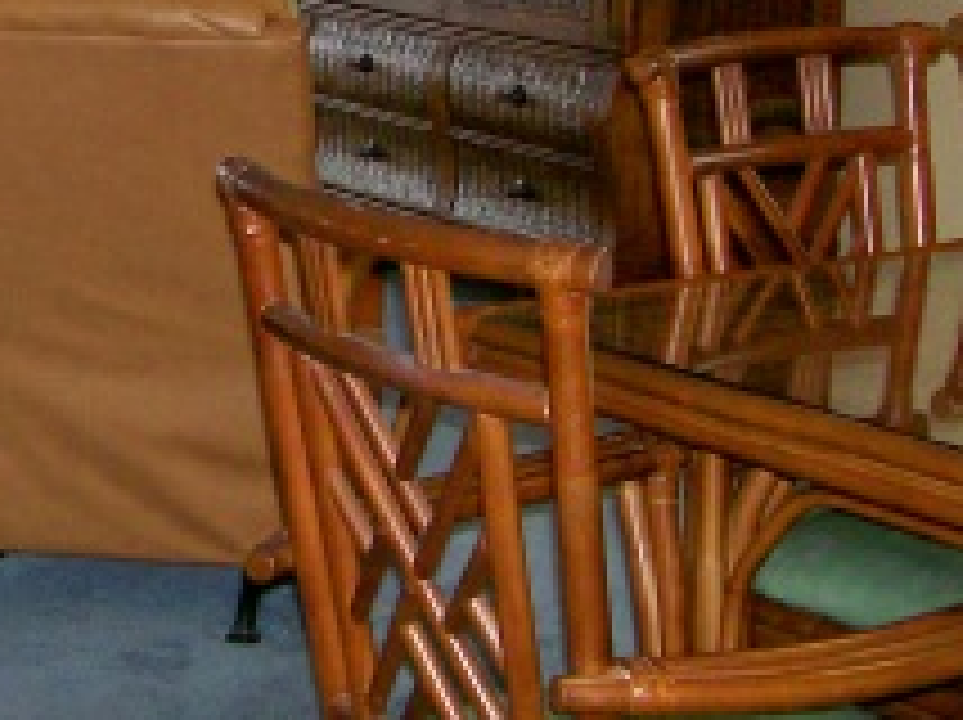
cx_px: -90
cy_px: -68
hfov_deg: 18.7
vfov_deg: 14.3
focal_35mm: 101
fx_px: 2807
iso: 140
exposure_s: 1/64
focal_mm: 6
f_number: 2.7
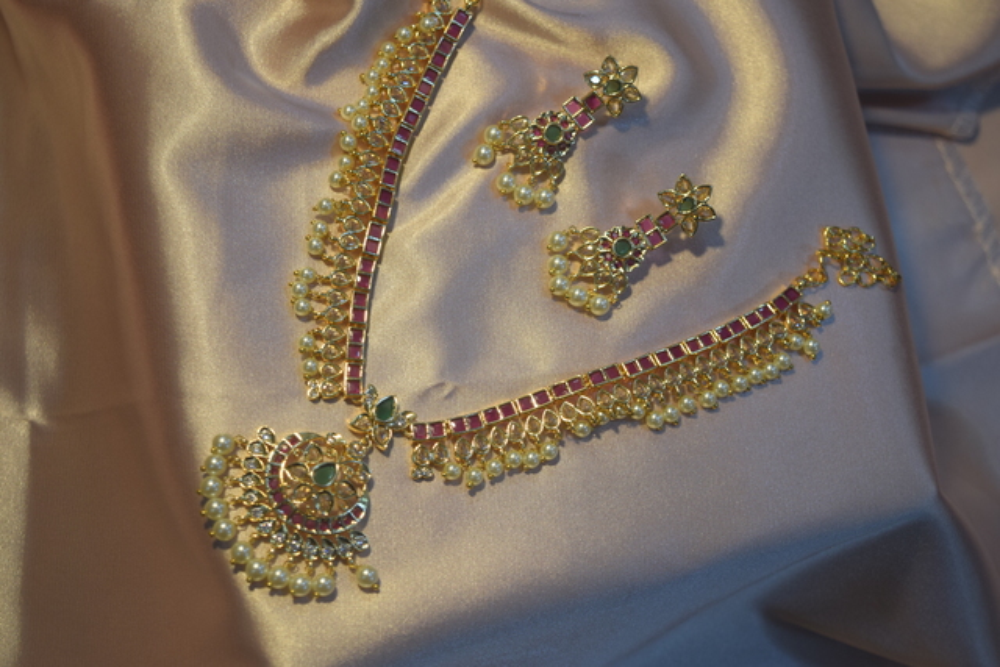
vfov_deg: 21.6
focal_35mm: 63
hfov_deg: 31.9
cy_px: 334
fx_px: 1750
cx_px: 500
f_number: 5.6
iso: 500
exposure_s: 1/60
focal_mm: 42
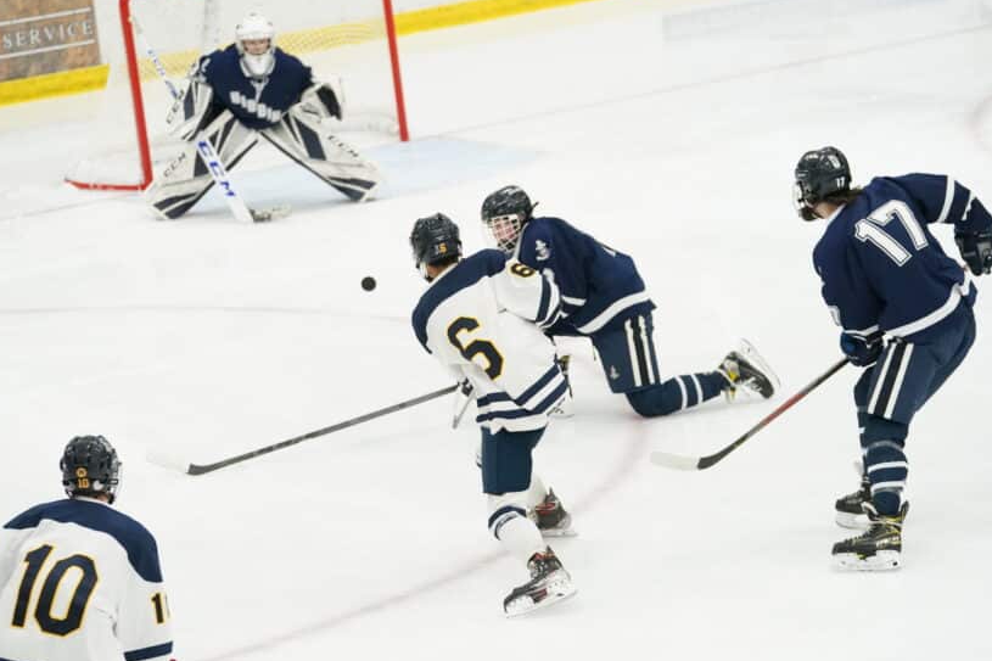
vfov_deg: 7.8
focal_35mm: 176
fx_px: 4848
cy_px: 343
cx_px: 497
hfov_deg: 11.7
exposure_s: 1/1600
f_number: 4
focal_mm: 140
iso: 10000
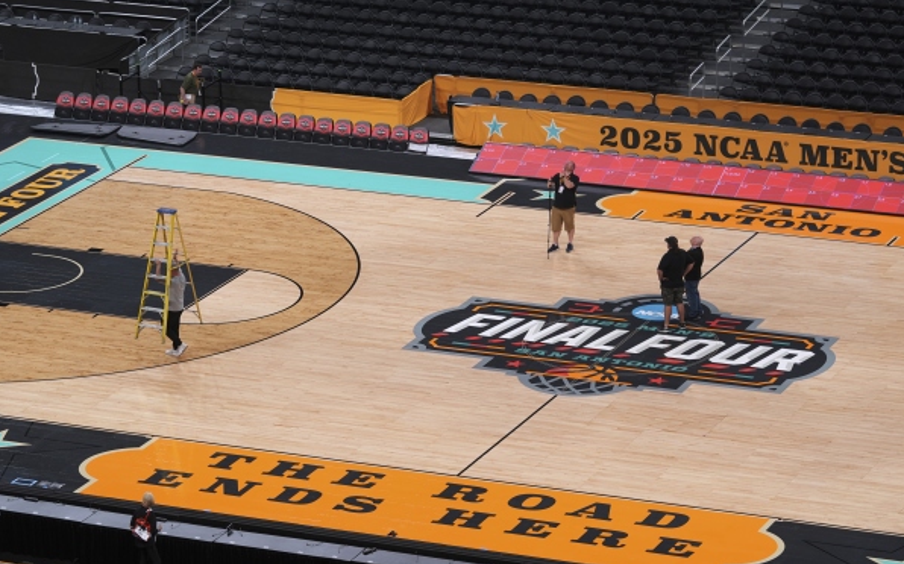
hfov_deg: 13.3
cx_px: 454
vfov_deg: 8.3
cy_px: 291
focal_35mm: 157
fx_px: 3867
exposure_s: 1/500
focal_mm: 153
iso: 500
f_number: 2.8
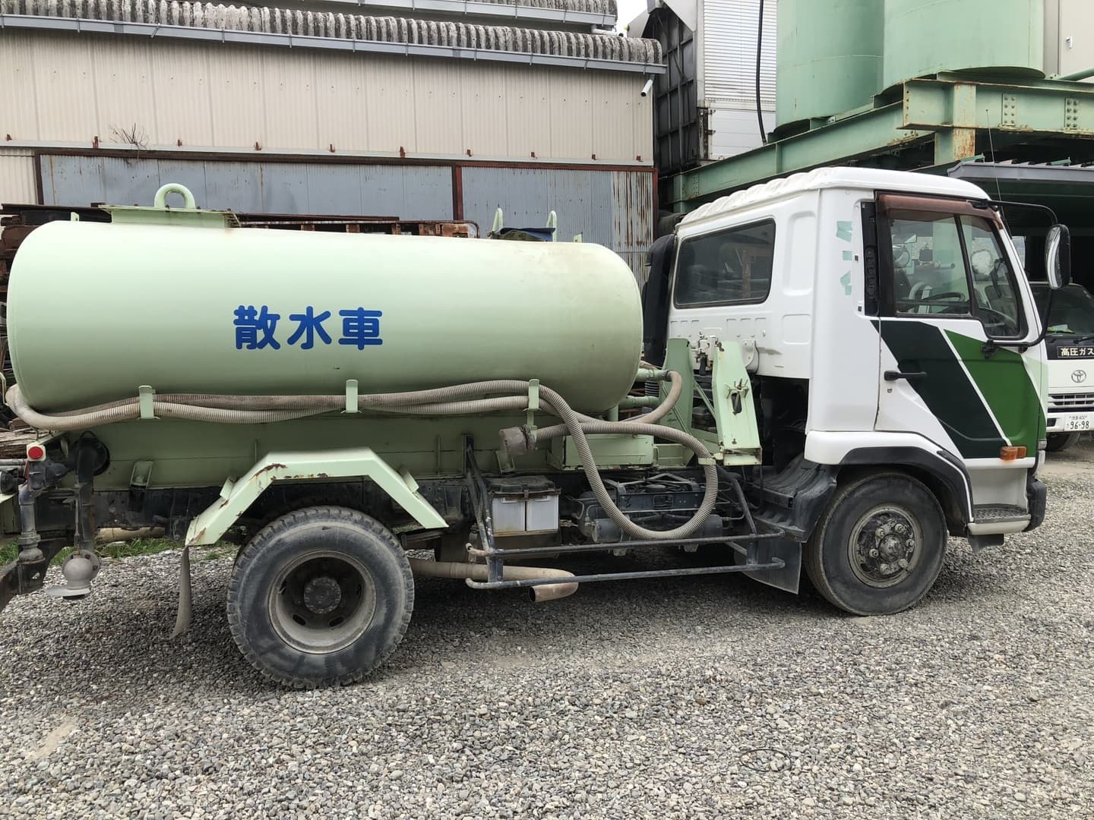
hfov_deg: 61.7
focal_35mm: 29
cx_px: 547
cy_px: 410
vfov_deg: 48.2
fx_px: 917
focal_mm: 3.99
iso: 20
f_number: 1.8
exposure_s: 1/607
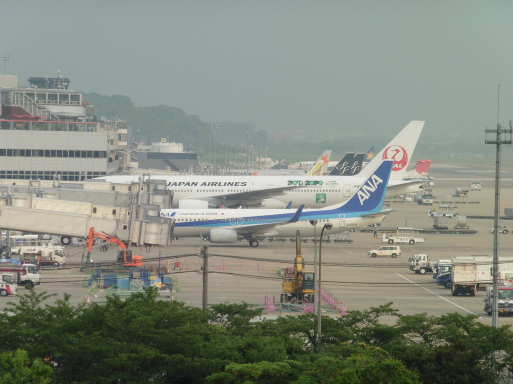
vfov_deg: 5.1
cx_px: 256
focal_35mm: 289
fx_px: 4283
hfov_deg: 6.9
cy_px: 192
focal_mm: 51.5
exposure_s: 1/125
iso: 125
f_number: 6.3
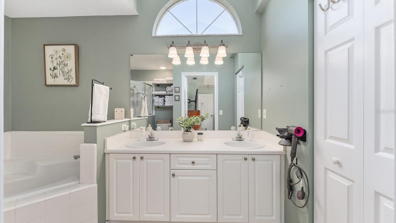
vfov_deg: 70.5
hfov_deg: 103.0
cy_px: 111
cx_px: 196
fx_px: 158
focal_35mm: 15
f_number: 7.1
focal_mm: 14
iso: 400
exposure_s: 1/8
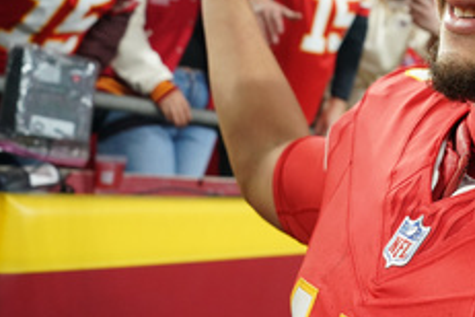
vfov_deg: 21.2
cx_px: 471
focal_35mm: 62
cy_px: 9
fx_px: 818
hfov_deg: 30.2
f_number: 4.5
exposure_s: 1/640
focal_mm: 28
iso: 2500
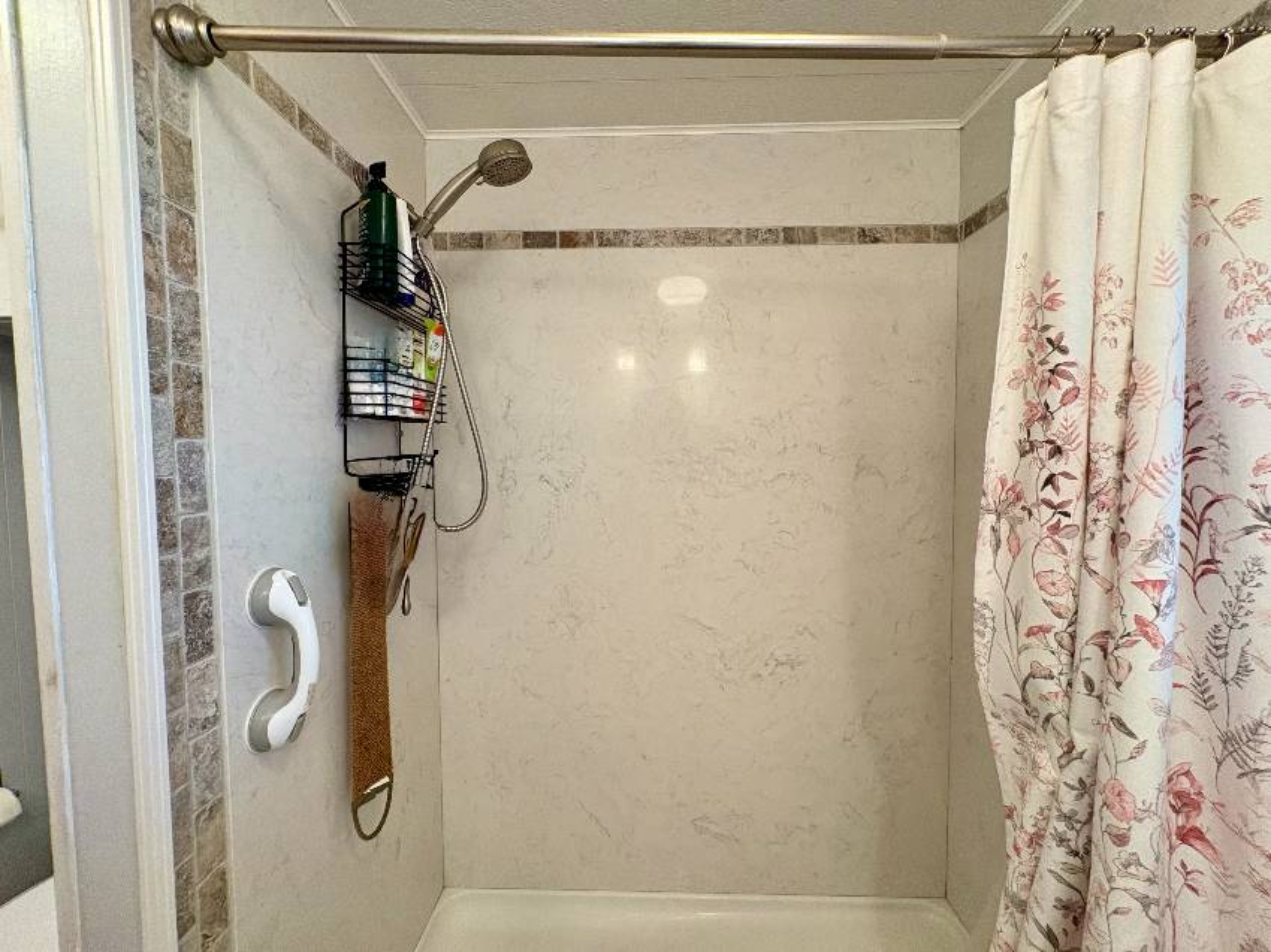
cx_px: 636
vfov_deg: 85.6
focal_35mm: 14
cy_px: 476
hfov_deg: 102.1
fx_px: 514
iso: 250
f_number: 2.2
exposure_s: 1/60
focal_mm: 2.22
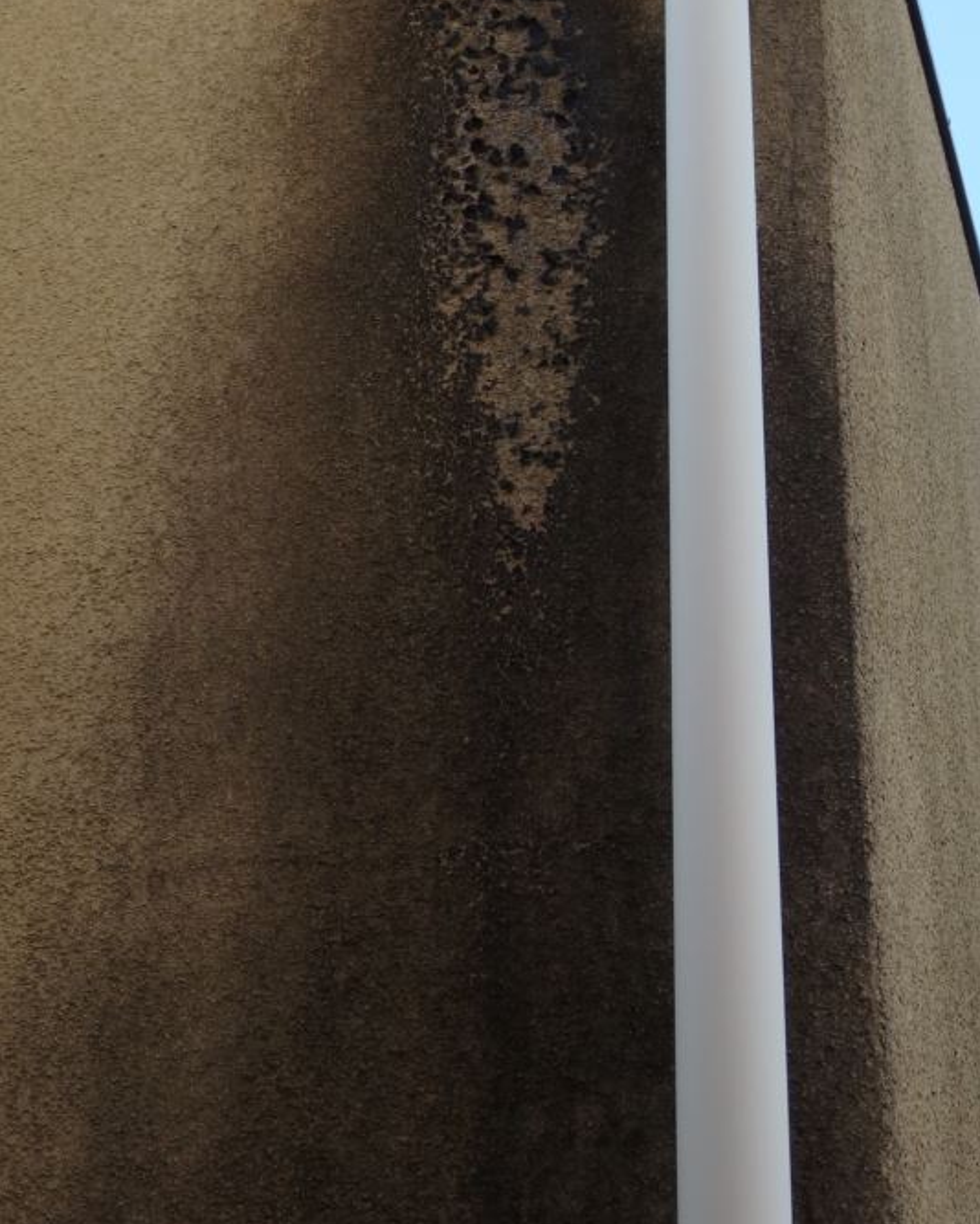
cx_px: 688
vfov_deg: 18.5
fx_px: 3733
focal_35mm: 103
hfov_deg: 14.9
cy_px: 265
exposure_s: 1/200
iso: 125
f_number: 4.4
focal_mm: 11.9
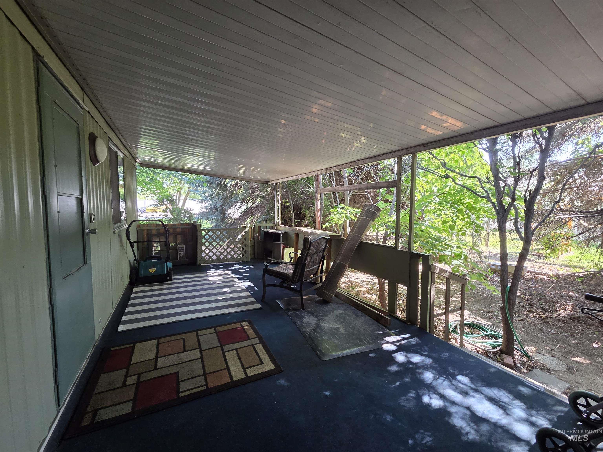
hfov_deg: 106.2
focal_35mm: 13
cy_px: 226
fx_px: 226
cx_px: 302
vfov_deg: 89.9
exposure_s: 1/60
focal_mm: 2.2
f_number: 2.2
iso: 200
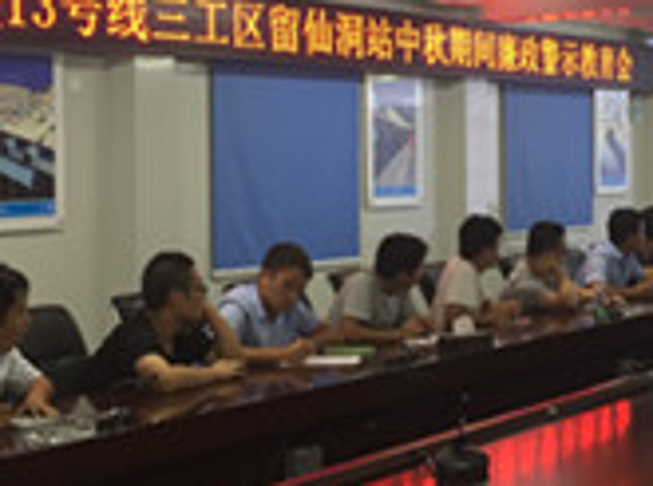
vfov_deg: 19.7
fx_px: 1393
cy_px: 156
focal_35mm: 74
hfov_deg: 26.2
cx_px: 447
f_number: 2.2
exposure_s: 1/33
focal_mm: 4.15
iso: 100
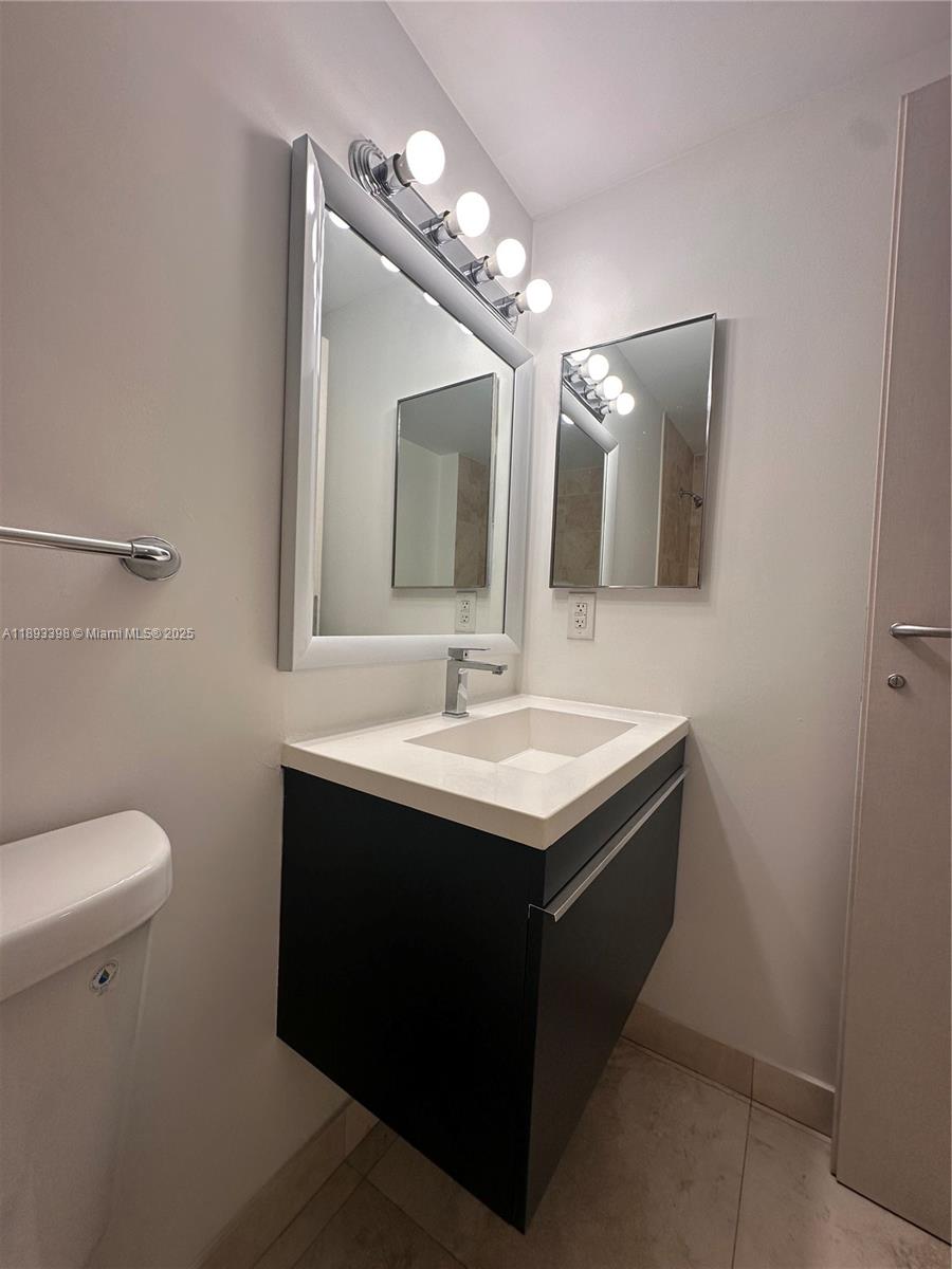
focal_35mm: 14
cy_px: 634
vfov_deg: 102.1
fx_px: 513
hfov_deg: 85.7
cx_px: 476
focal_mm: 2.22
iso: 40
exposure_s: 1/223
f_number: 2.2
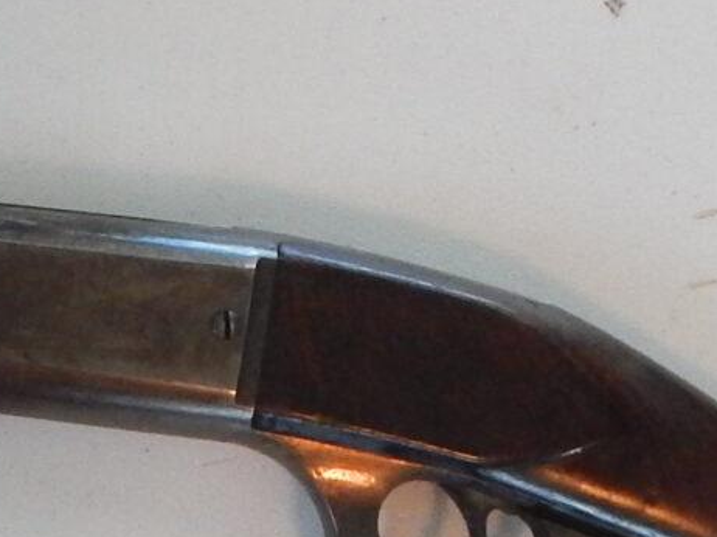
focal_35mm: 122
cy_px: 158
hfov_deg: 14.9
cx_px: -371
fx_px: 2526
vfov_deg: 12.1
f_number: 3
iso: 400
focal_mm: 4
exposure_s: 1/30
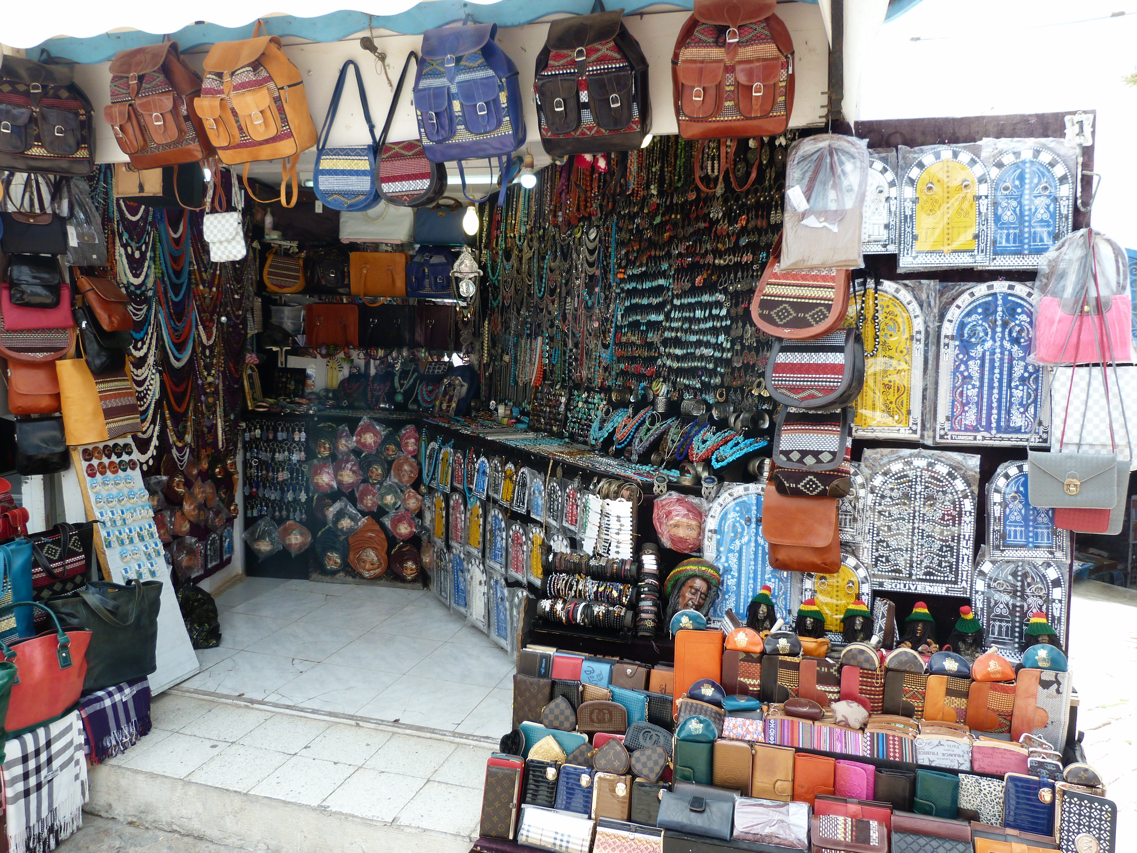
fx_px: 821
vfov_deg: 54.9
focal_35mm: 25
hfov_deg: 69.4
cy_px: 426
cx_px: 568
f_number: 4
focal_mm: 4.5
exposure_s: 1/125
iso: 80
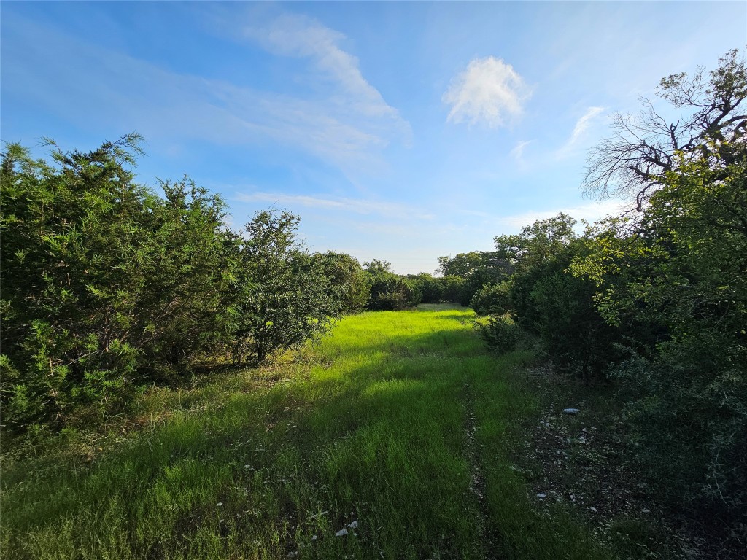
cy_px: 280
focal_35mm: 13
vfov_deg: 89.9
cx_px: 374
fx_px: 281
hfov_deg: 106.2
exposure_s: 1/1989
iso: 50
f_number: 2.2
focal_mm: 2.2
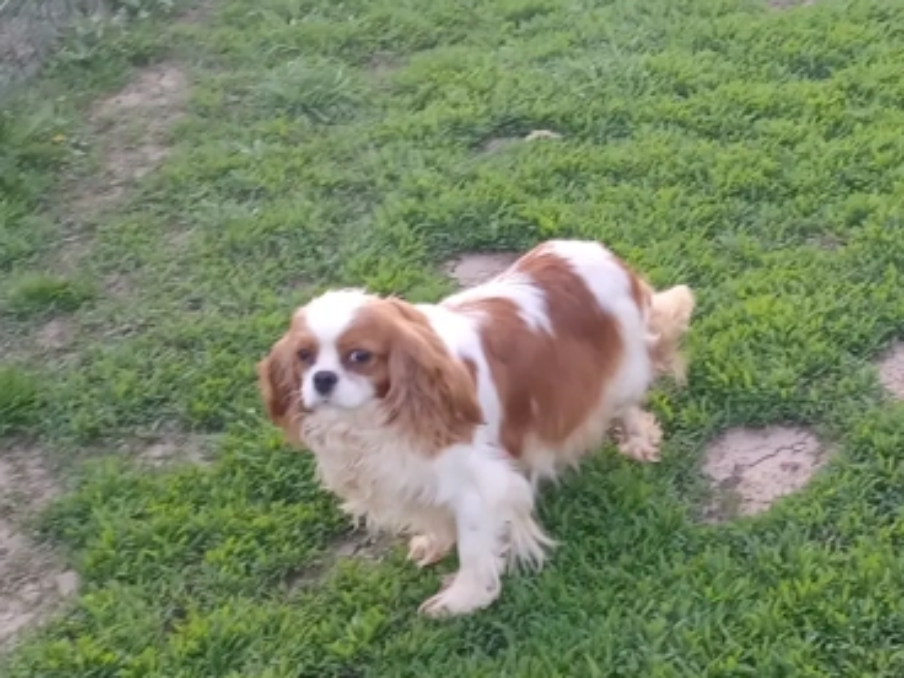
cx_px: 712
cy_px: 201
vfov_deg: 21.5
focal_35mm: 68
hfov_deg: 28.0
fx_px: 1776
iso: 100
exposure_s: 1/50
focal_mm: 4.6
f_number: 1.8
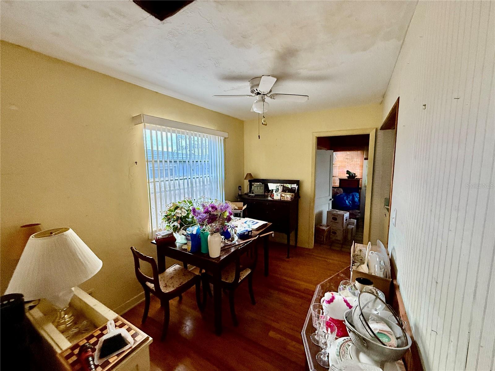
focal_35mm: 14
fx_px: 200
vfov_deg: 85.7
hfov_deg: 102.1
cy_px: 186
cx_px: 248
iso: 400
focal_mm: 2.22
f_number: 2.2
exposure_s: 1/60
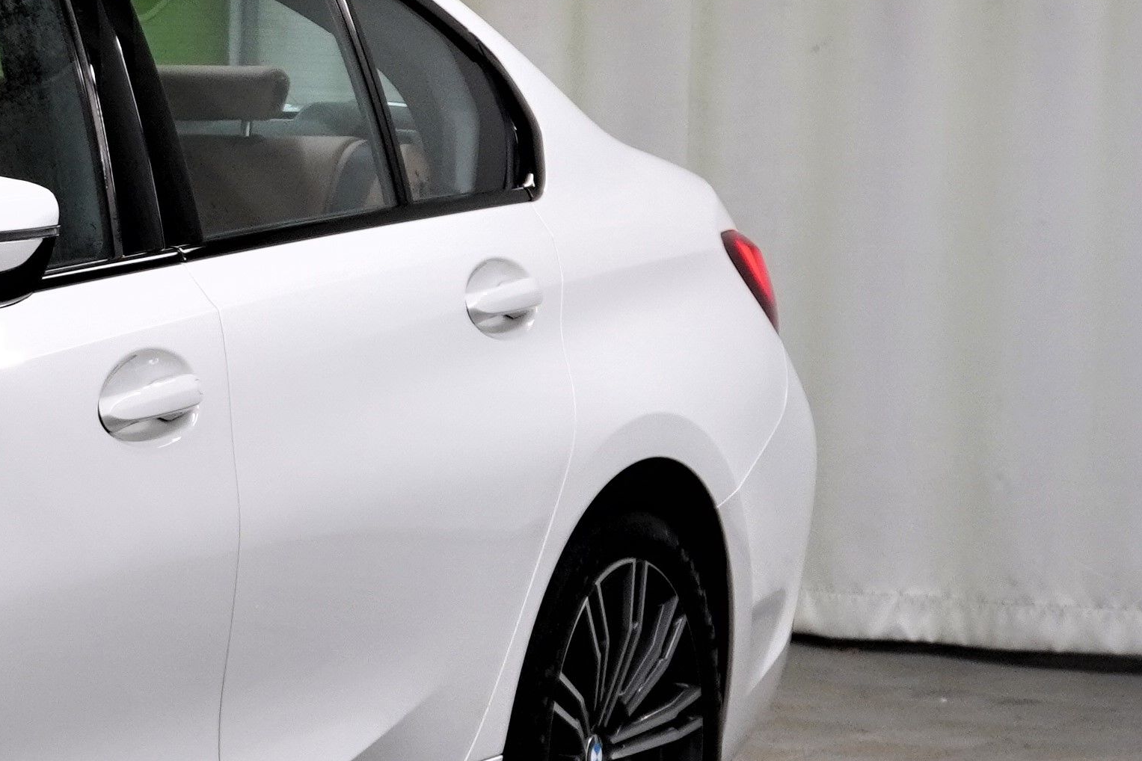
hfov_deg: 11.6
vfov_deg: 8.3
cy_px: 552
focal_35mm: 165
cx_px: -883
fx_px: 5234
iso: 320
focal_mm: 28
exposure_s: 1/20
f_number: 7.1
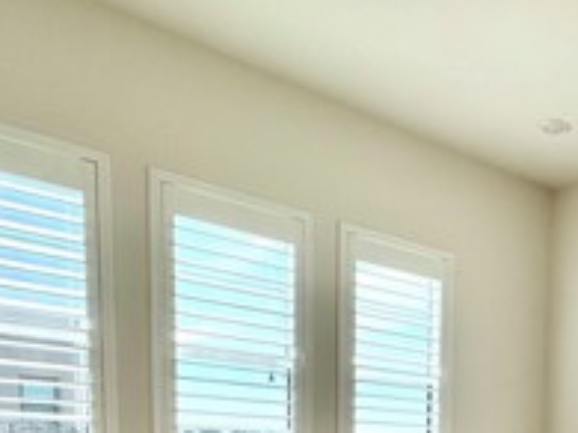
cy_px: 537
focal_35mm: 46
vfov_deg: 27.3
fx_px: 768
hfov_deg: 36.2
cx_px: 608
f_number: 2.2
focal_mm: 2.22
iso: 40
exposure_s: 1/858
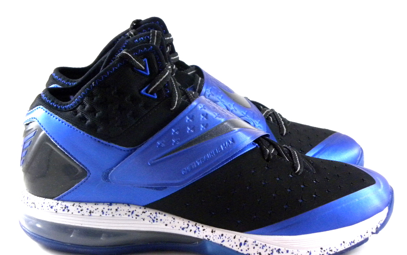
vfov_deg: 21.0
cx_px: 203
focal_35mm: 62
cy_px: 132
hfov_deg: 33.0
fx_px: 688
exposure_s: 1/29.3
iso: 400
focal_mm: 10.3
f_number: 3.5
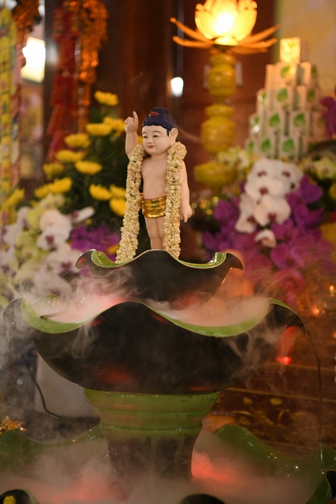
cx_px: 168
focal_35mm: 70
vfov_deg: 28.9
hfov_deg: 19.4
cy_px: 252
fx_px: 980
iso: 3200
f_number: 2.8
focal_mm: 70
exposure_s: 1/125
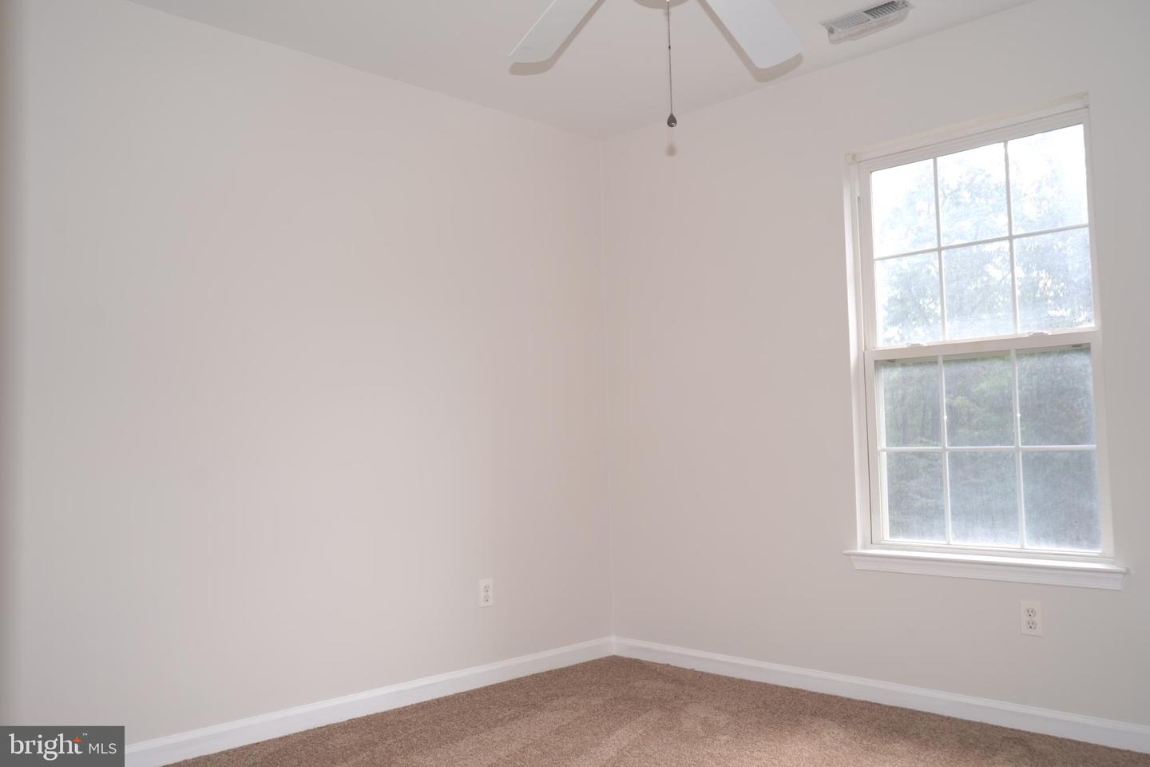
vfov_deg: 45.0
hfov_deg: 63.7
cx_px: 575
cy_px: 384
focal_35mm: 29
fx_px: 926
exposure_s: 1/160
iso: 200
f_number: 4
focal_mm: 29
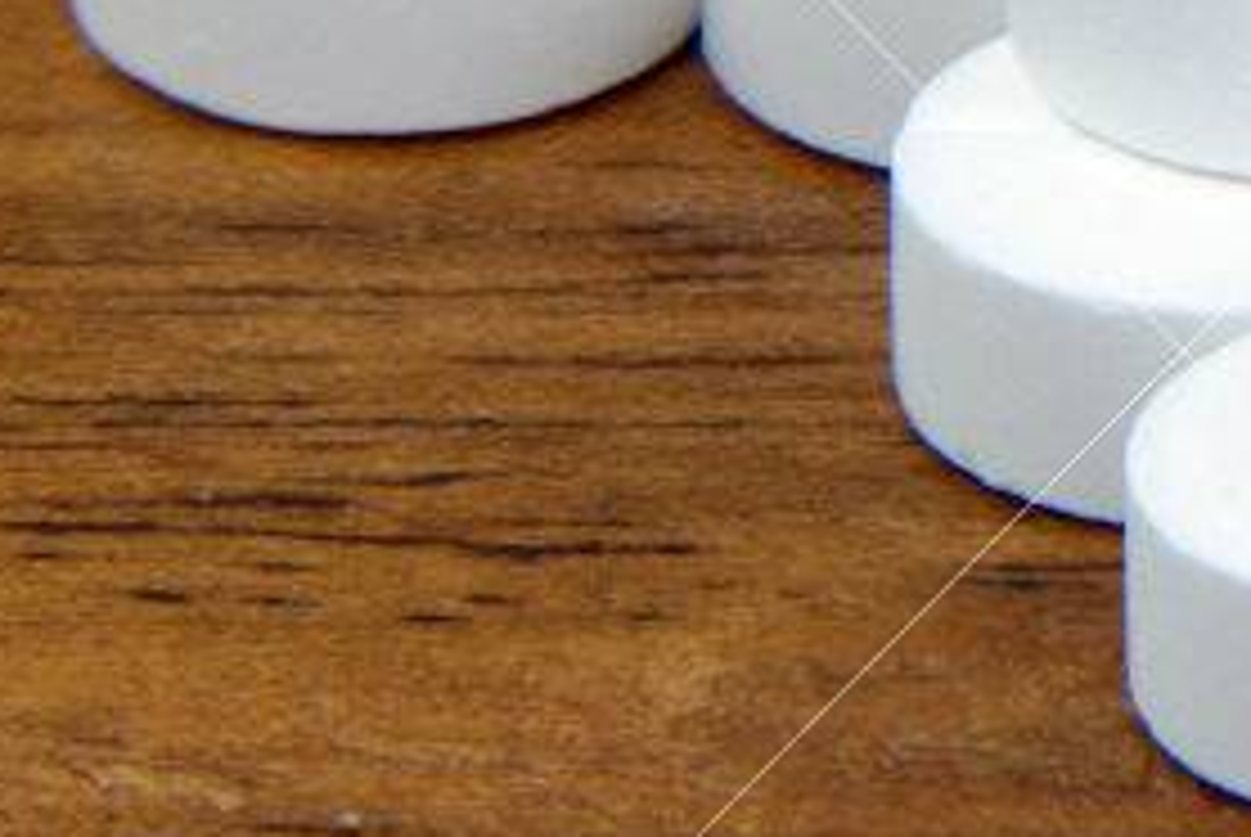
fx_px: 48804
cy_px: -652
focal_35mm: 1403
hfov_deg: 1.5
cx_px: 2822
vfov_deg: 1.0
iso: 100
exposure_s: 1/2
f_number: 22
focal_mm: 200
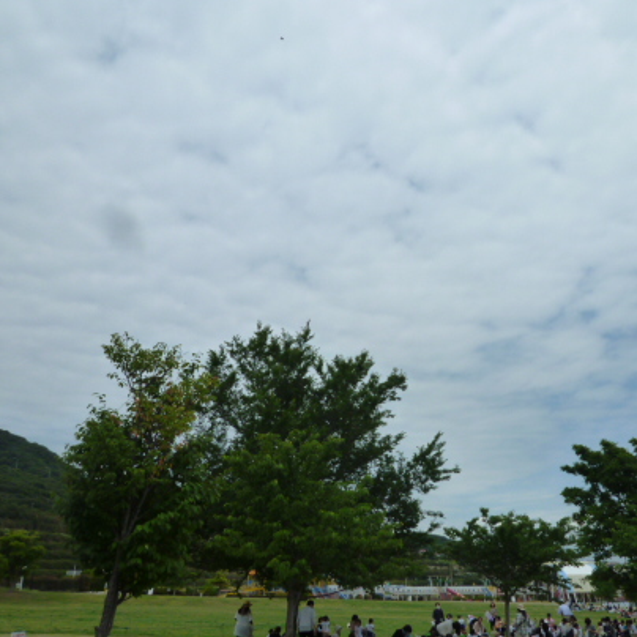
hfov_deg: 46.9
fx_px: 729
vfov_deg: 47.2
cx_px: 391
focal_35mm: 35
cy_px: 330
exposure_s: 1/800
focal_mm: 4.5
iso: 125
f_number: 5.6
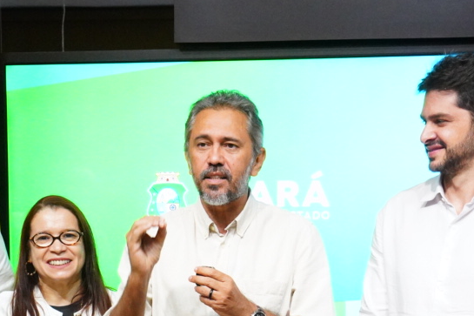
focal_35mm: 98
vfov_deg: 13.3
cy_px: 453
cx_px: 204
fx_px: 1290
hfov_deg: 20.8
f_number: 5.6
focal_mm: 33
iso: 8000
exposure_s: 1/160
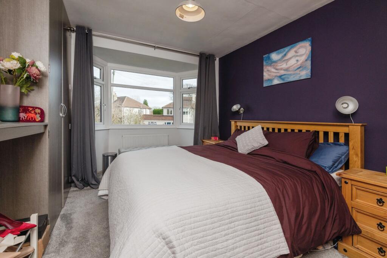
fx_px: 172
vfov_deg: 73.7
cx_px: 194
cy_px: 129
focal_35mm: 16
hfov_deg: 96.8
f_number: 8
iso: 320
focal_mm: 16
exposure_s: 1/400
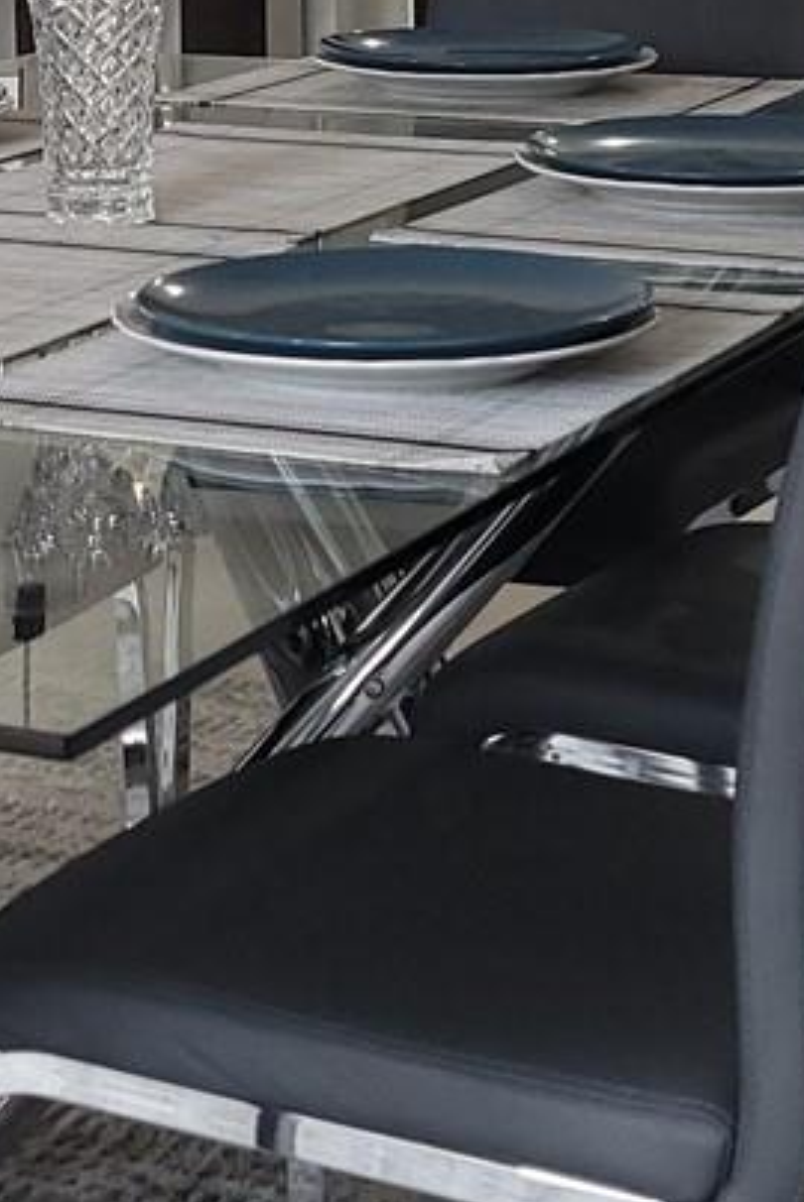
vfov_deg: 18.5
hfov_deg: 12.7
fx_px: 3578
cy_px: -42
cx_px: 36
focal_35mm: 107
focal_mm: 5.4
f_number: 1.8
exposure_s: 1/60
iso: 200
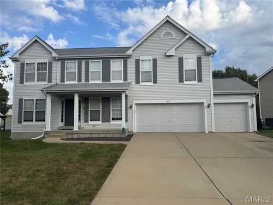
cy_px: 102
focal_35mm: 24
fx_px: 189
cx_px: 136
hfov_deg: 71.6
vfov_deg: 56.8
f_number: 1.78
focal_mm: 6.76
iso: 80
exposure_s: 1/2959
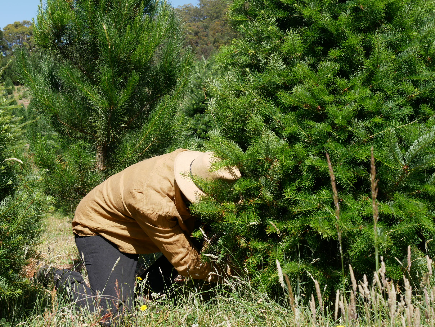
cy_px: 164
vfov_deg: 30.3
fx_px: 603
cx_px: 218
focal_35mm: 48
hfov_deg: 39.7
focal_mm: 24
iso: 200
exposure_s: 1/320
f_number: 8
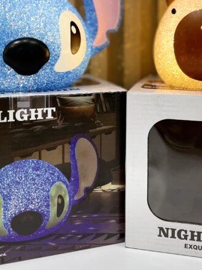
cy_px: 73
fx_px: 421
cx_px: 115
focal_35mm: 54
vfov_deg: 34.9
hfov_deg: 27.0
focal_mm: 4.2
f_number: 1.6
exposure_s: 1/120
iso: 100
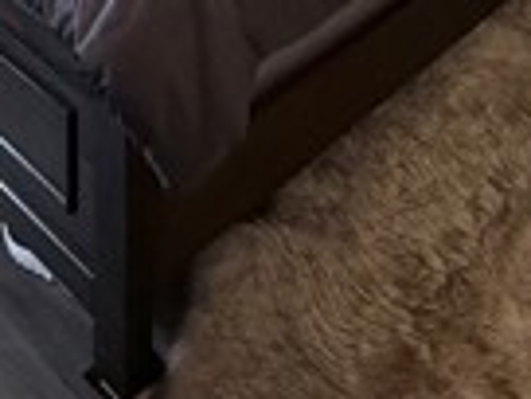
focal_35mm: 66
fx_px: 1012
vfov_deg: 16.6
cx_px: 277
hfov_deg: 29.4
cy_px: -407
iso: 800
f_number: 2.2
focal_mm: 2.22
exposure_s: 1/60
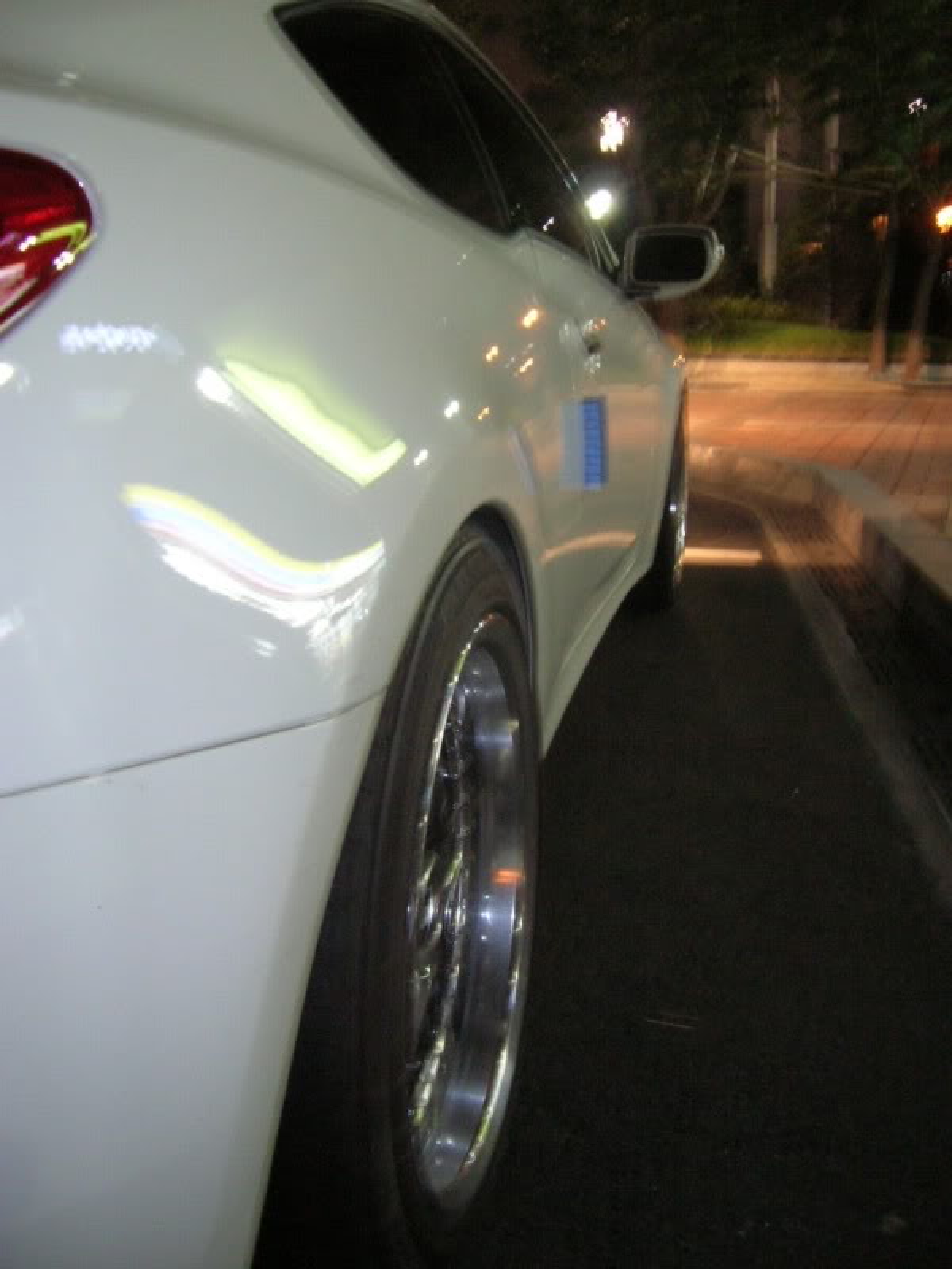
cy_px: 634
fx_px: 1247
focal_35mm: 34
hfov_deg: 41.8
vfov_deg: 54.0
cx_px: 476
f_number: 2.9
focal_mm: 5.7
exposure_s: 1/4.4
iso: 200
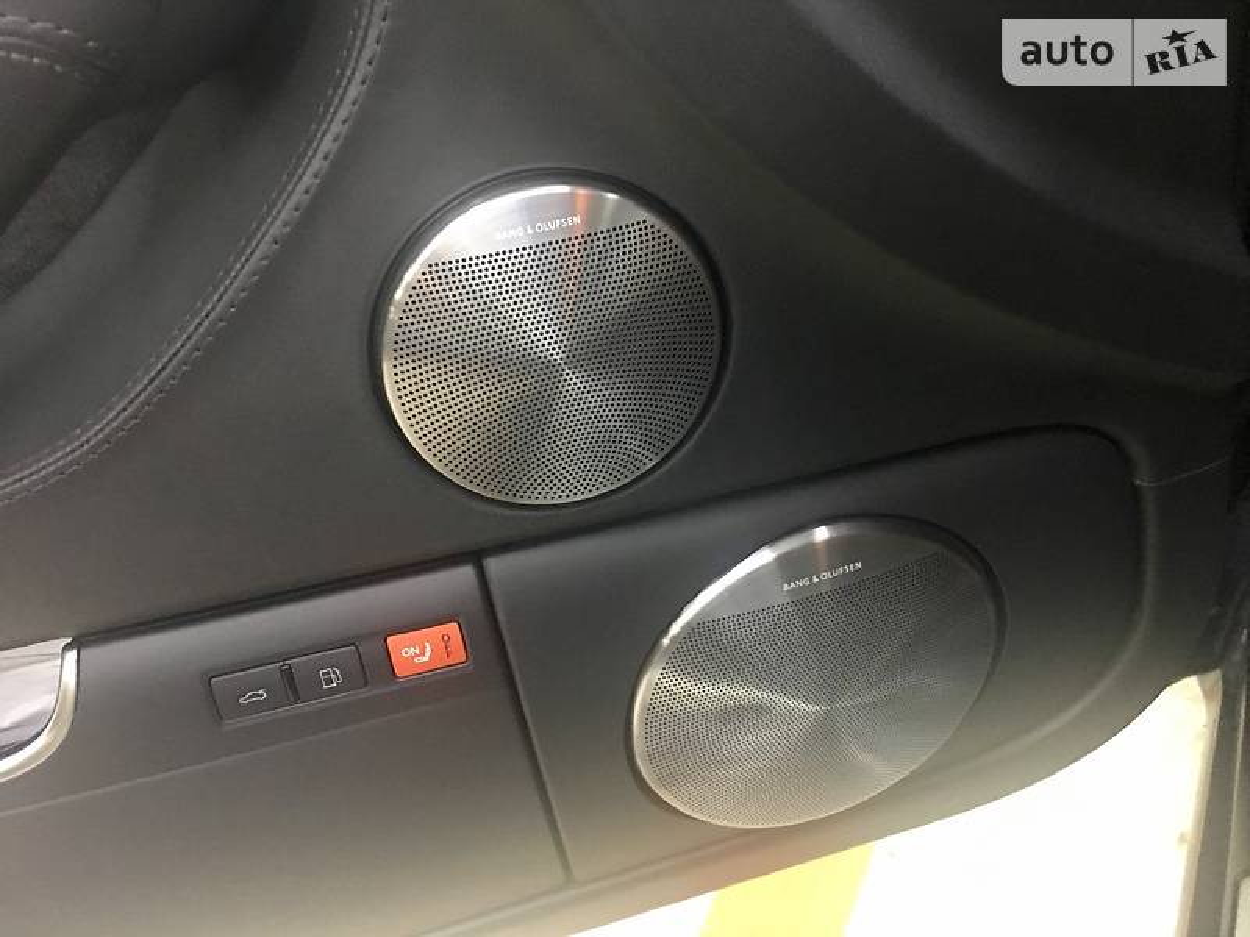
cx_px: 625
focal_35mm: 29
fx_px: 1047
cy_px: 468
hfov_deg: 61.7
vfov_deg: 48.2
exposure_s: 1/8
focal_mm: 4.2
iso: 125
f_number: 2.2
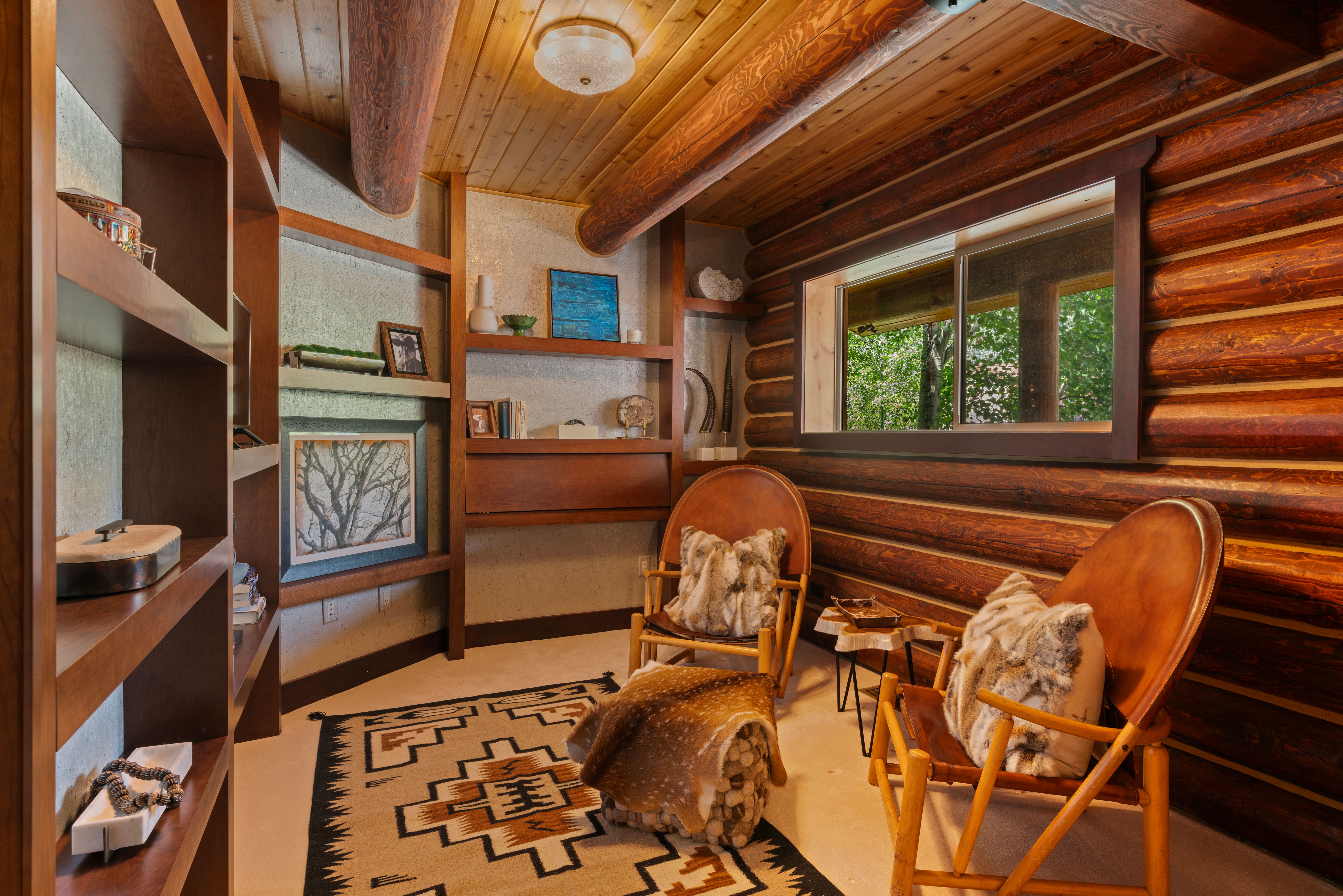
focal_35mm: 18
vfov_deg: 67.4
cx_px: 672
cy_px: 448
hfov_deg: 90.0
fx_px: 672
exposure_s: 15
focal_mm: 18
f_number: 11
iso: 100
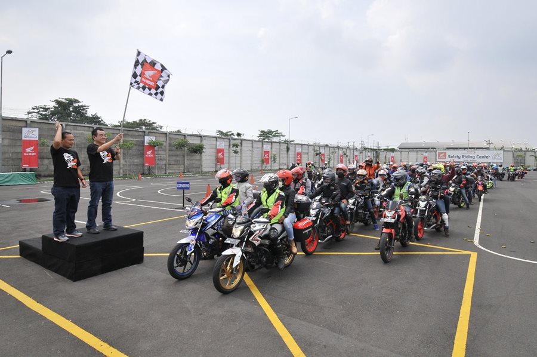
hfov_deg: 90.1
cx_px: 268
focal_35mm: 18
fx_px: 268
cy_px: 178
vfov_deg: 67.3
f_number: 14
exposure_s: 1/160
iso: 320
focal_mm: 12
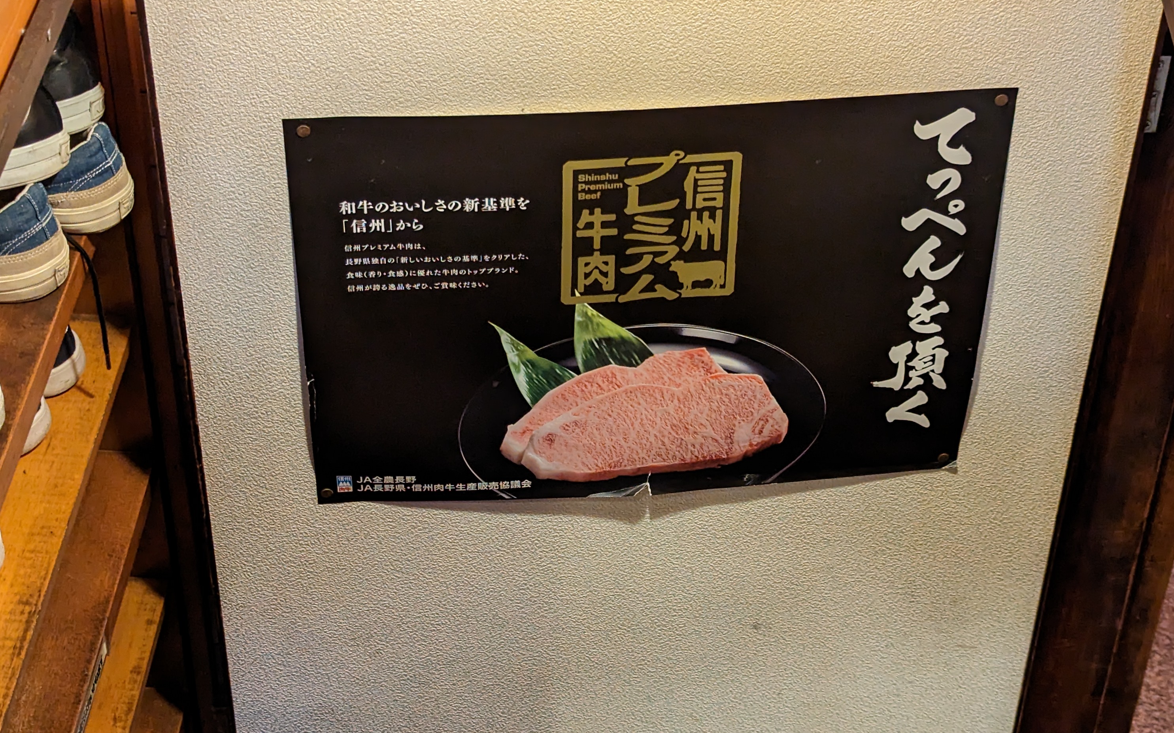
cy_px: 400
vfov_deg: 18.6
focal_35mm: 70
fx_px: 2240
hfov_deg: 29.4
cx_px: 623
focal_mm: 6.81
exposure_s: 1/24
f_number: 1.85
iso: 282
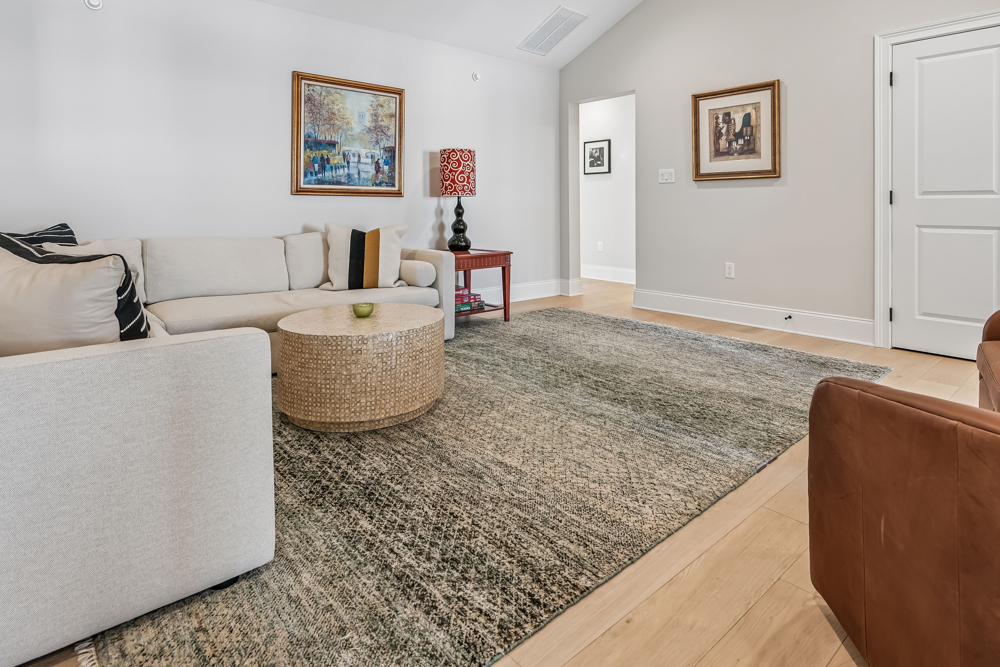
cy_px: 227
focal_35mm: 19
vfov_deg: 63.1
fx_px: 528
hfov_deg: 86.7
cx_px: 545
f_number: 8
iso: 100
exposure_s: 1/2.5
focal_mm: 14
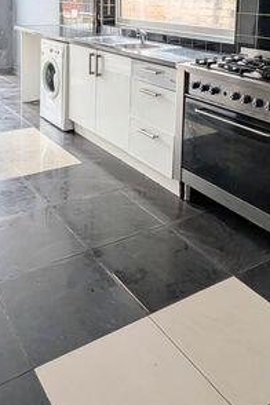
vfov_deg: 50.0
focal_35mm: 34
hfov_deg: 38.7
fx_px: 382
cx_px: 106
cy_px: 45
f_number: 1.7
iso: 58
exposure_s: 1/100
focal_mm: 2.02
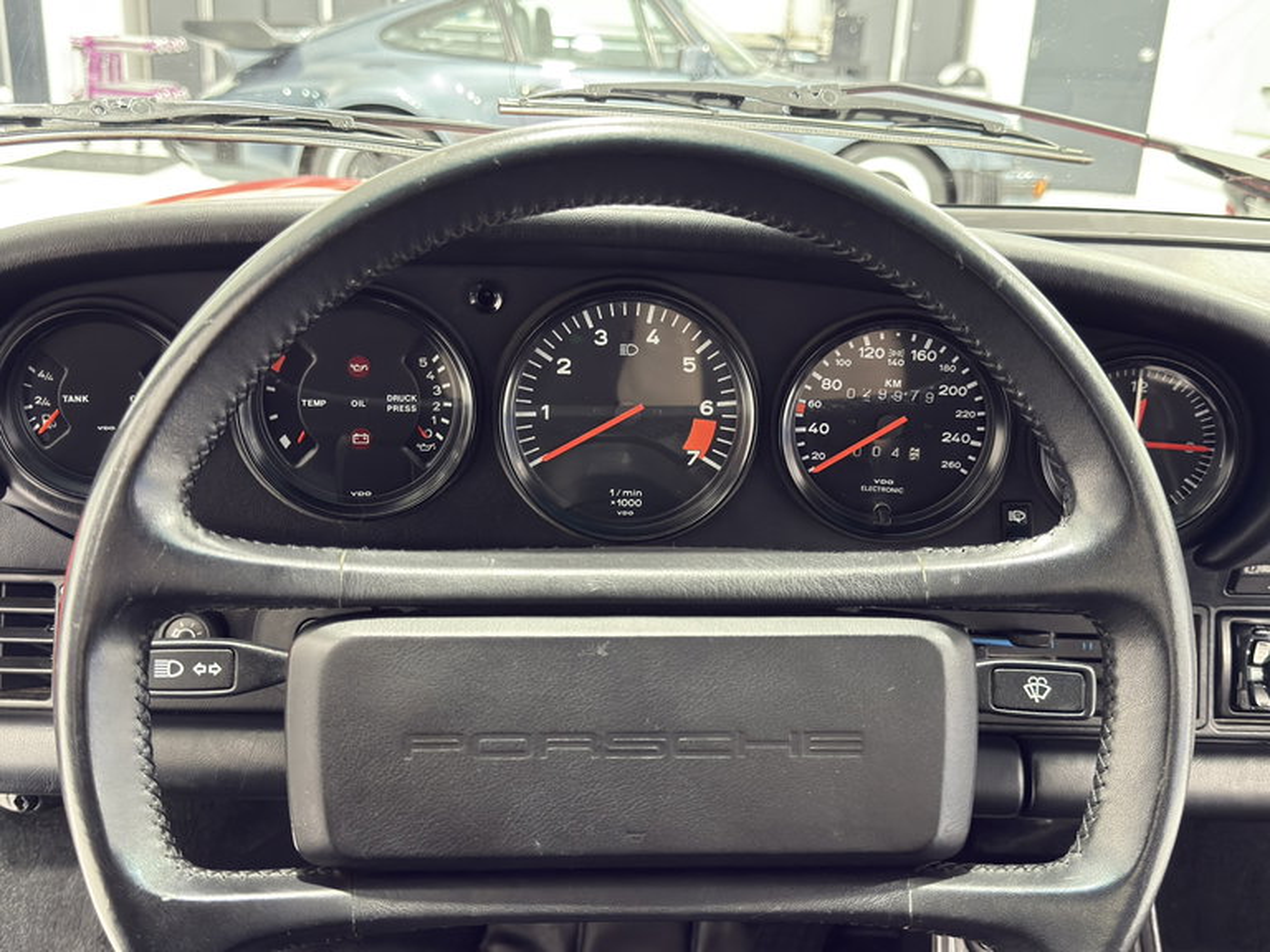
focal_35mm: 35
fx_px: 1284
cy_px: 476
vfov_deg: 40.7
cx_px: 635
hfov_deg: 52.6
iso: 400
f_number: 1.78
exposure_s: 1/40
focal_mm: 6.76
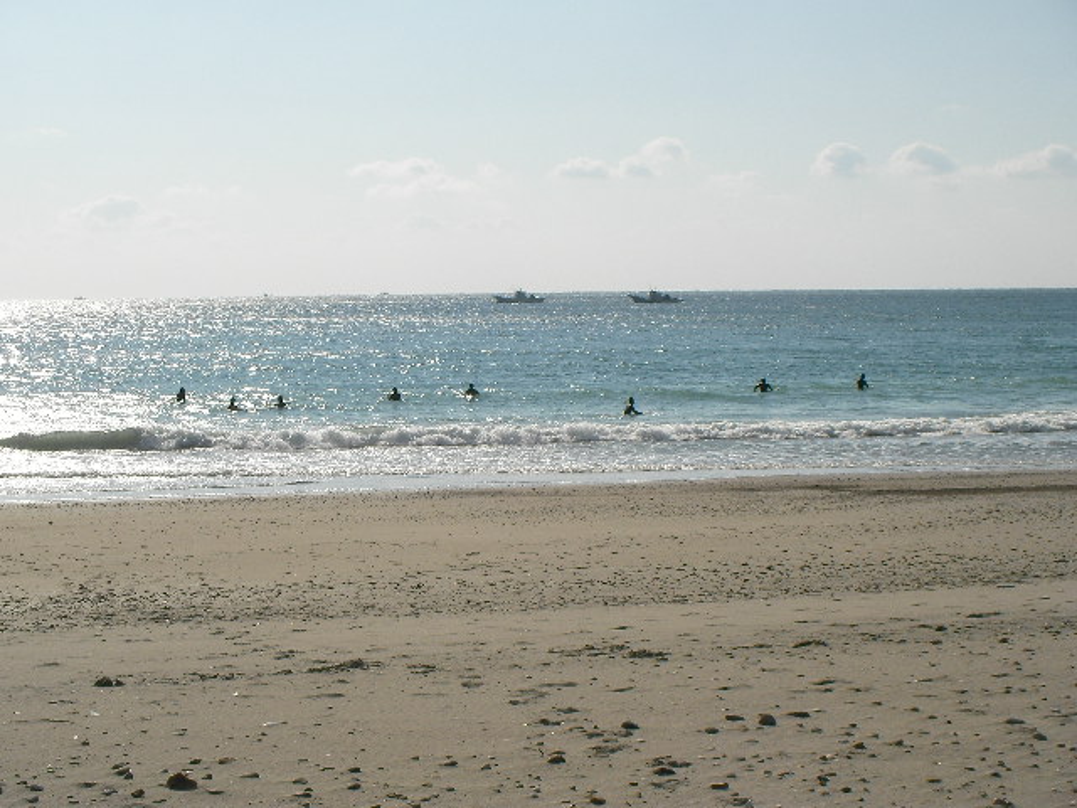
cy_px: 404
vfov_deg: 18.7
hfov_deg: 24.7
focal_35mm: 79
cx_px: 538
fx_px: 2458
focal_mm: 13.1
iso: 50
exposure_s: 1/840
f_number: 5.9
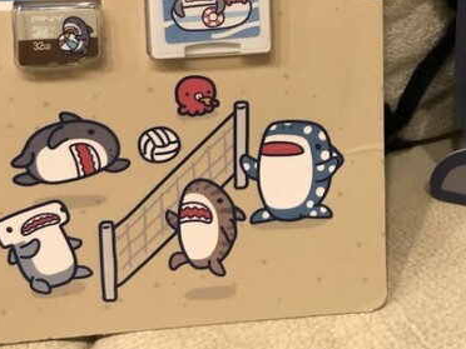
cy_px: -4
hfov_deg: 29.5
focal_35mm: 64
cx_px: 377
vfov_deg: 22.0
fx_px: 862
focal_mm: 3.99
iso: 80
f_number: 1.8
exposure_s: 1/15
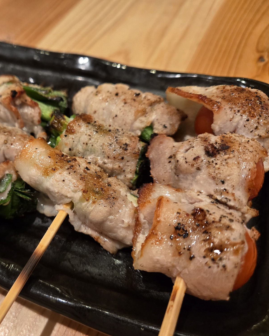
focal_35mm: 30
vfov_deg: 58.8
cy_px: 168
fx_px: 299
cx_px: 65
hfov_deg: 46.6
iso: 400
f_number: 1.8
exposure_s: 1/100
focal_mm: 5.4
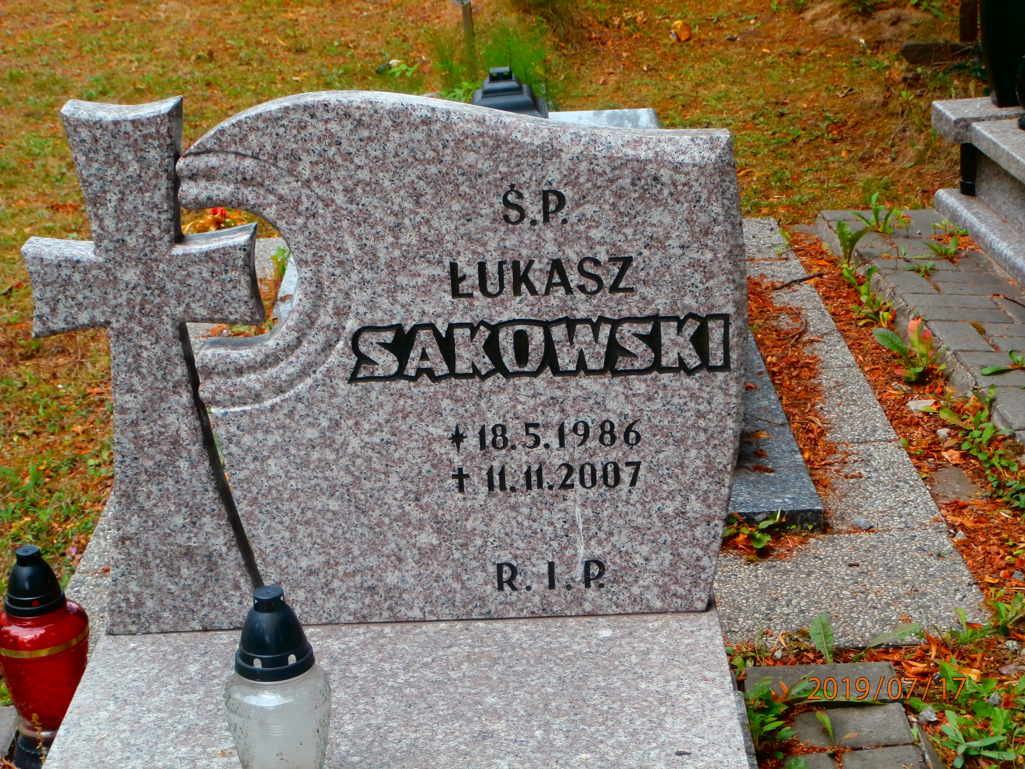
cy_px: 384
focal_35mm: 68
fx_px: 2014
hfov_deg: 28.6
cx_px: 512
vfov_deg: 21.6
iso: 100
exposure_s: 1/160
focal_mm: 12.1
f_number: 4.7
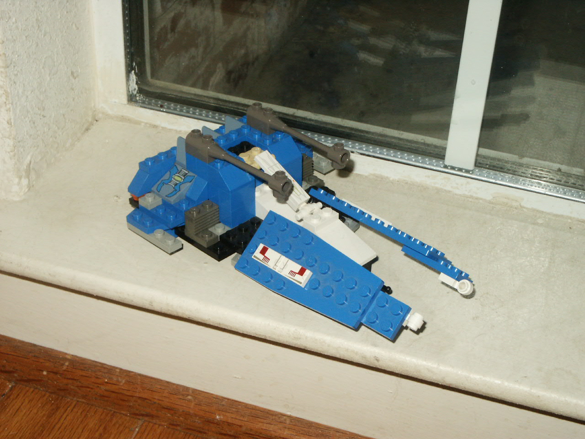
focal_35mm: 70
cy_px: 220
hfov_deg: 27.8
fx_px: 1183
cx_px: 292
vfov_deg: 21.0
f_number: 8
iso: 200
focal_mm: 14.6
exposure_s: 1/60
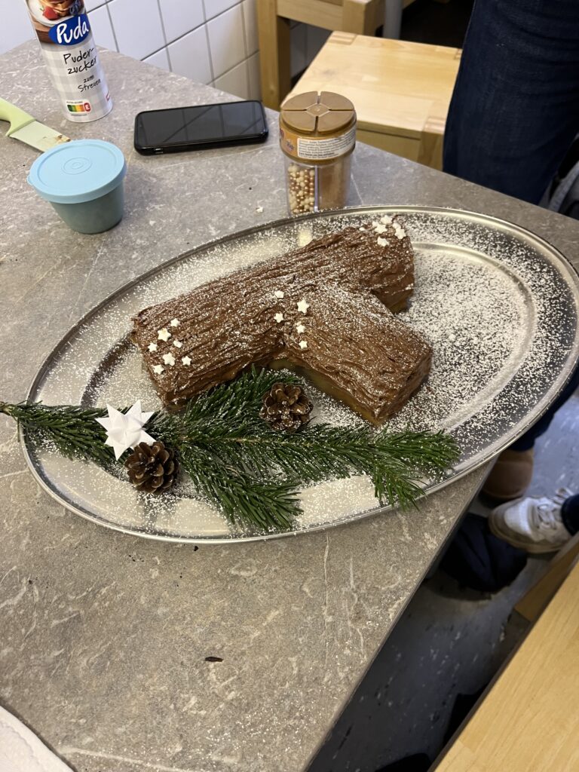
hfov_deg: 53.1
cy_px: 386
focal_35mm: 26
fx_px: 580
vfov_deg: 67.3
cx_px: 290
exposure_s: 1/50
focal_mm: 5.1
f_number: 1.6
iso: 125
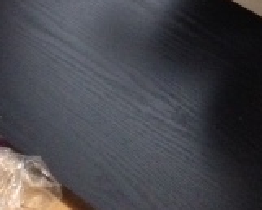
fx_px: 1055
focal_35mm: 136
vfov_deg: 11.0
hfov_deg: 14.1
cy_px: -94
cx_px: 52
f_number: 2.4
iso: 400
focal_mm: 4.28
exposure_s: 1/15
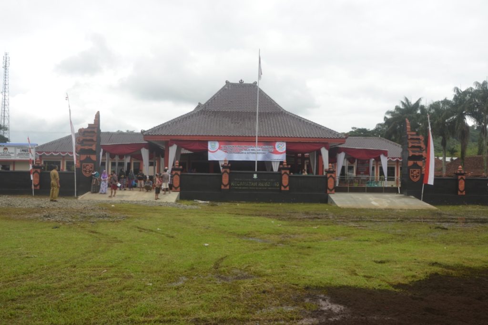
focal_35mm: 30
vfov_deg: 43.6
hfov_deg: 61.9
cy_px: 162
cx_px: 244
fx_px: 407
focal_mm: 20
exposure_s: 1/200
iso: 100
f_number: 7.1
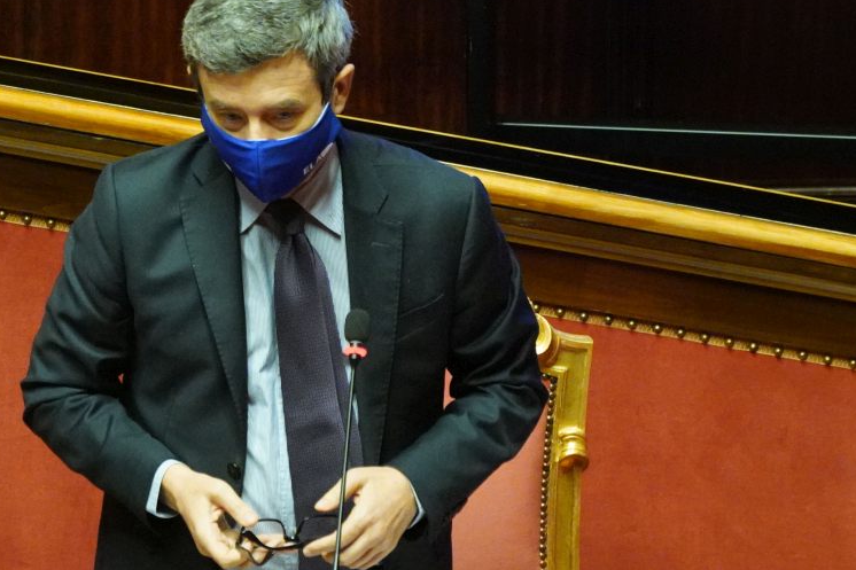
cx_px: 217
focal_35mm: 624
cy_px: 351
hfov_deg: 3.3
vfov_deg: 2.2
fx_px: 14833
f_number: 5.6
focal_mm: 259
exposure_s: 1/125
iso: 12800
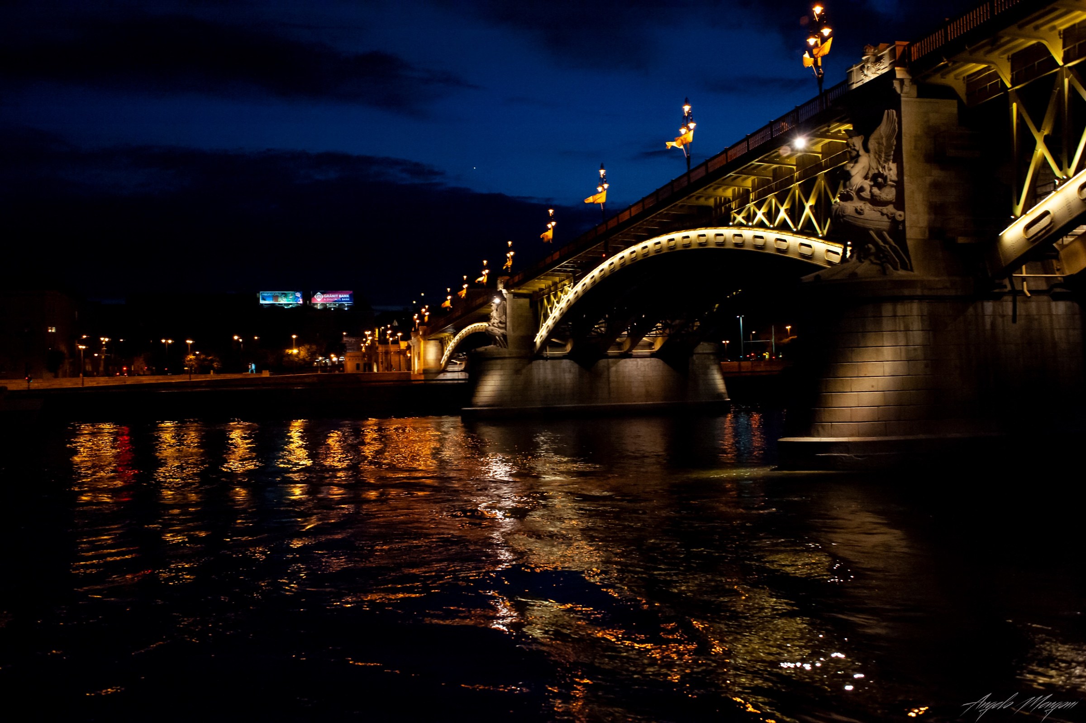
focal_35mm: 35
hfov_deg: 54.5
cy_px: 362
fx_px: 1055
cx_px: 543
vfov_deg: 37.8
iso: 3200
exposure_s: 1/80
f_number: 4.5
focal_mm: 35
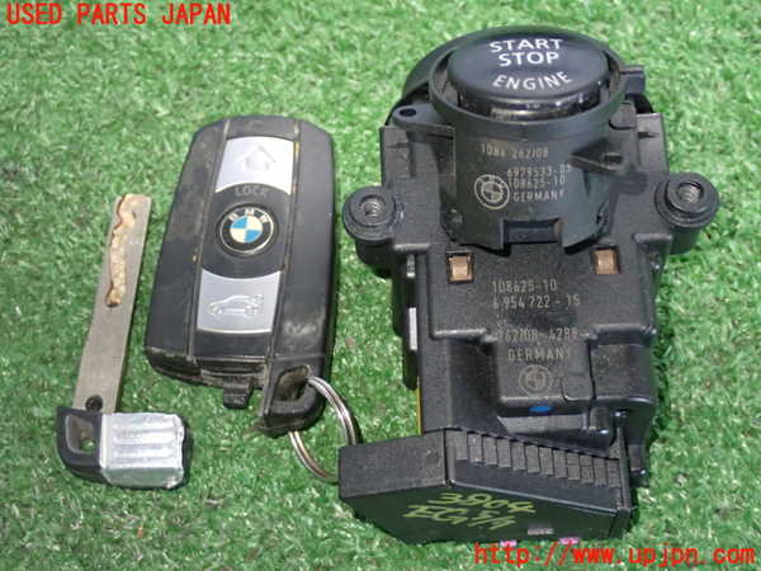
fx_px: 1363
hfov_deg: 31.2
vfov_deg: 23.7
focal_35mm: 62
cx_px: 380
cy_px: 286
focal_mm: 11.09
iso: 1000
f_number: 3.6
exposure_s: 1/15
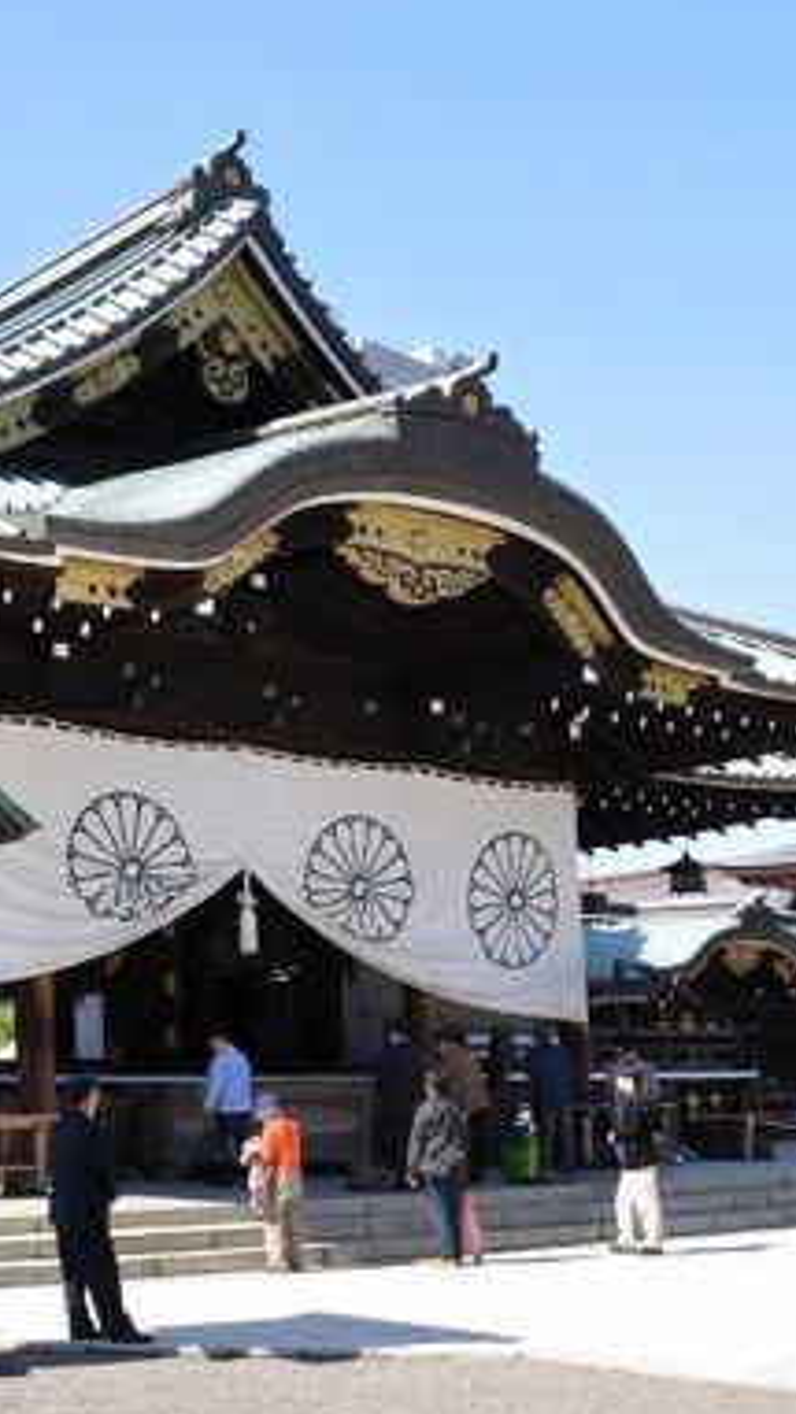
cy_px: 690
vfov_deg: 42.9
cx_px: -104
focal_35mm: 48
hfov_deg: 23.3
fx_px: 1800
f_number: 9
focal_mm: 18
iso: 200
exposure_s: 1/320
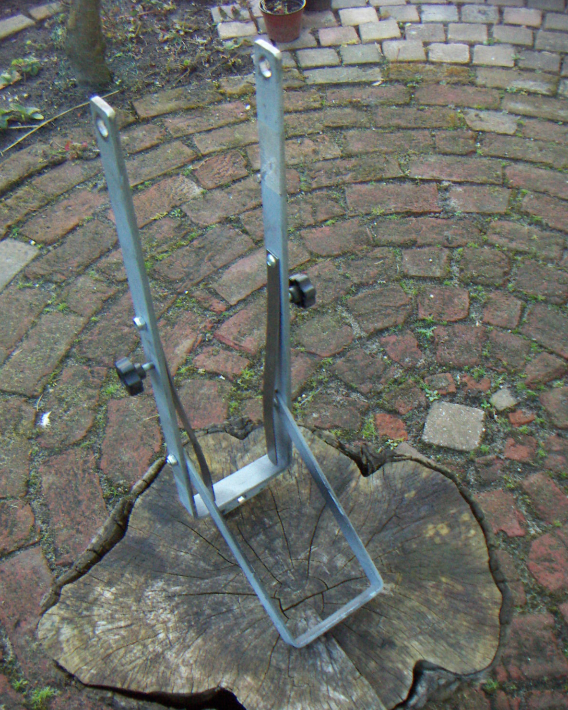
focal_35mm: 38
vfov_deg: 47.9
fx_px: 799
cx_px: 286
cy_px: 380
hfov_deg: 39.2
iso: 200
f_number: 2.8
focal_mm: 4.7
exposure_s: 1/40
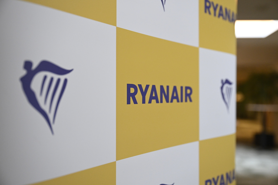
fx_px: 378
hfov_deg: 40.4
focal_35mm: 49
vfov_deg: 27.5
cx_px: 139
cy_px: 92
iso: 3200
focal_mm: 49
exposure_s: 1/125
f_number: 4
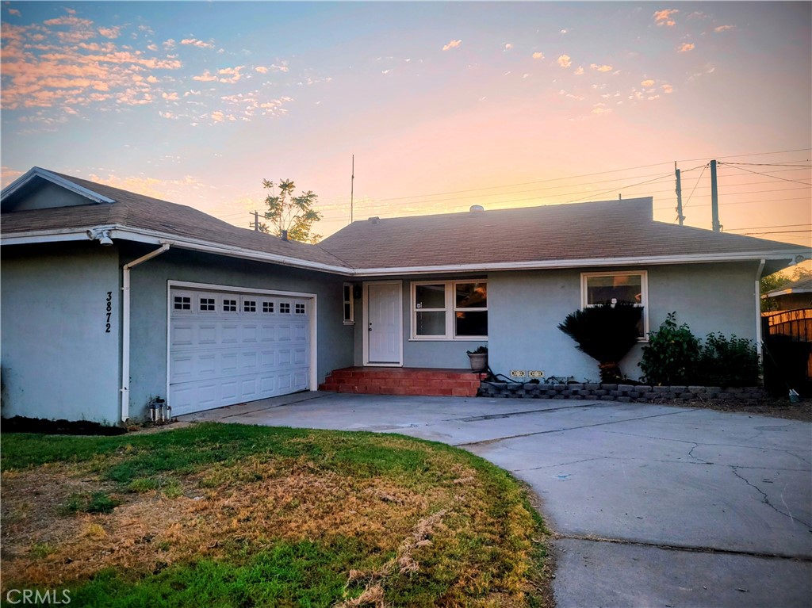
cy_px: 304
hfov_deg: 67.3
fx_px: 610
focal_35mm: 26
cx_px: 406
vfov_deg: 53.0
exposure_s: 1/944
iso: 40
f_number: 1.8
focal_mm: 5.4
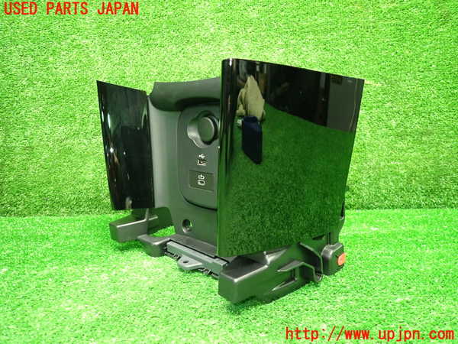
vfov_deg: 54.9
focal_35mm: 25
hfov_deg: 69.4
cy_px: 172
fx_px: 331
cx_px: 229
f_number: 2
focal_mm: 4.5
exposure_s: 1/30
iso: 640
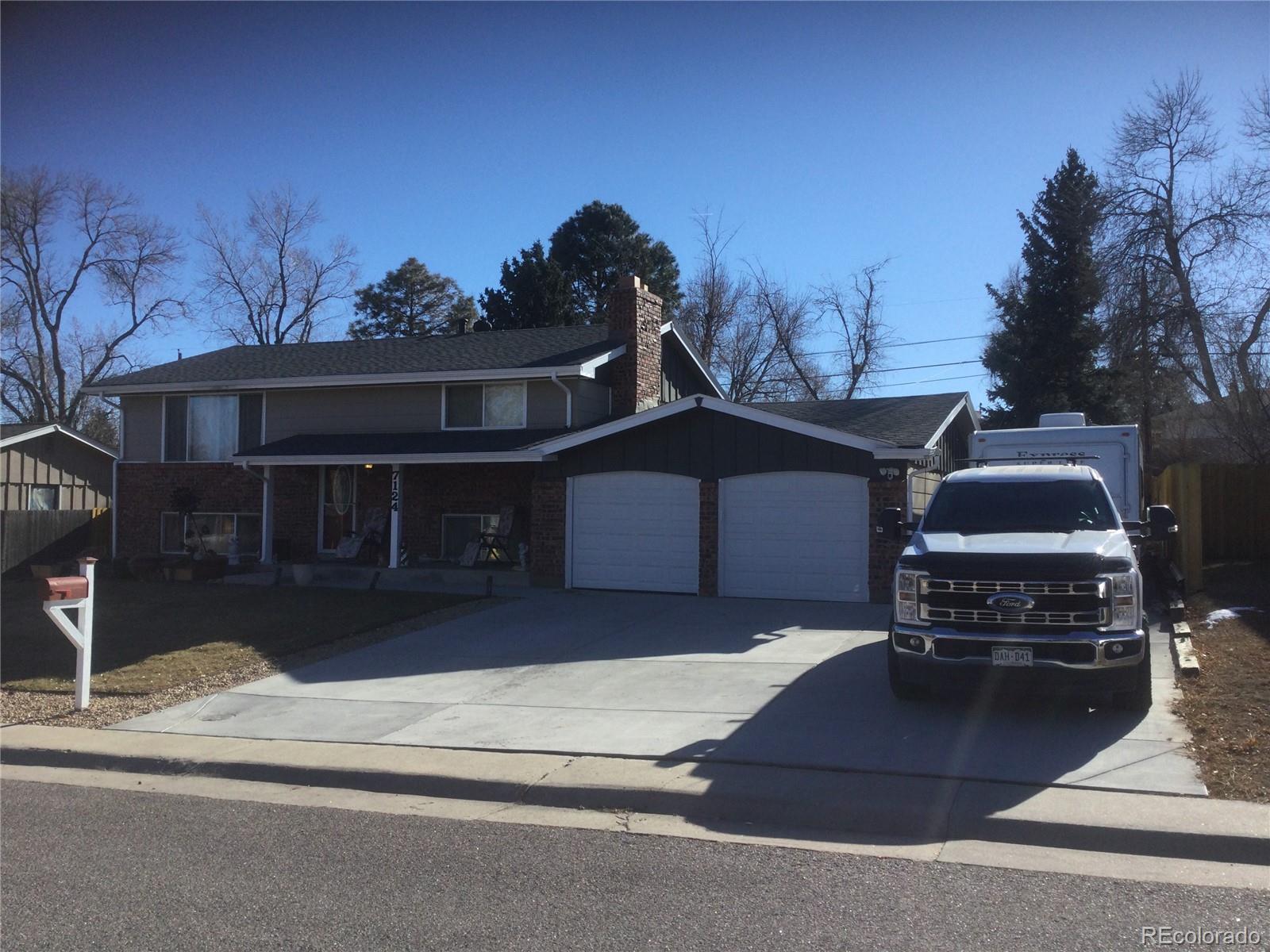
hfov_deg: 58.4
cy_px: 476
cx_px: 635
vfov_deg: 45.4
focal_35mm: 31
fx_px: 1137
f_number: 2.4
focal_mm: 3.3
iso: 25
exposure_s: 1/1058
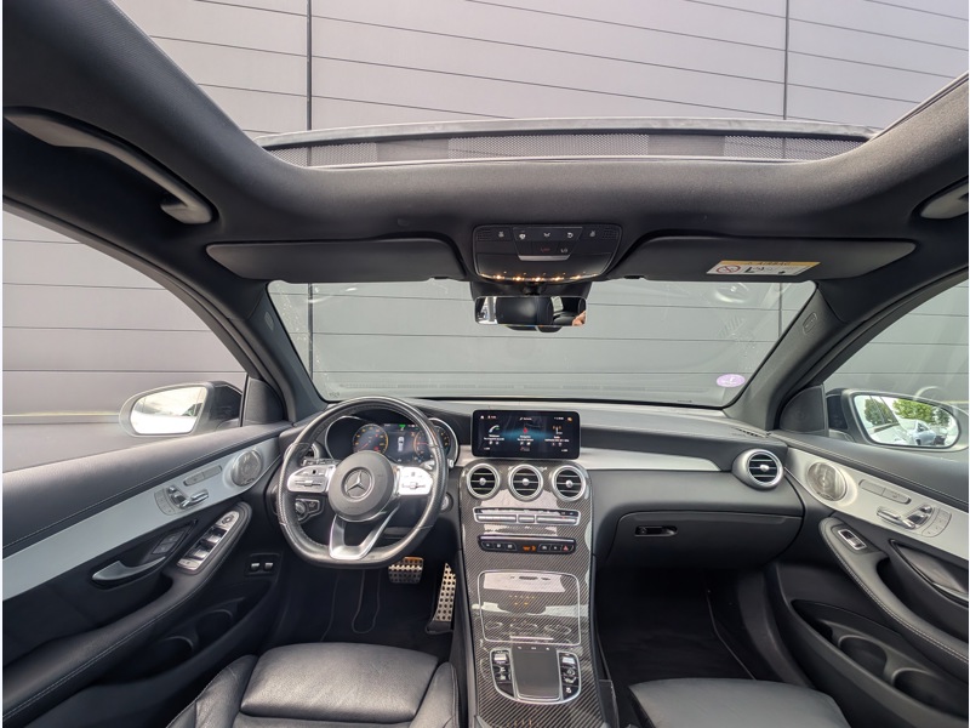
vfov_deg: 94.5
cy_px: 364
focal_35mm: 12
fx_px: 336
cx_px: 485
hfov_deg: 110.5
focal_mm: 2.23
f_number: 1.95
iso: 93
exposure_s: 1/204
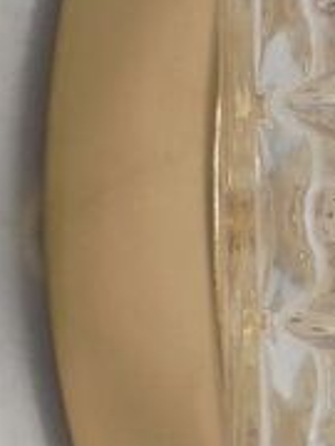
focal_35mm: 145
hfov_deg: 9.7
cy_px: 156
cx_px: 594
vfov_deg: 13.6
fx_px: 1871
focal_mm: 5.3
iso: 100
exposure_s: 1/100
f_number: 3.7
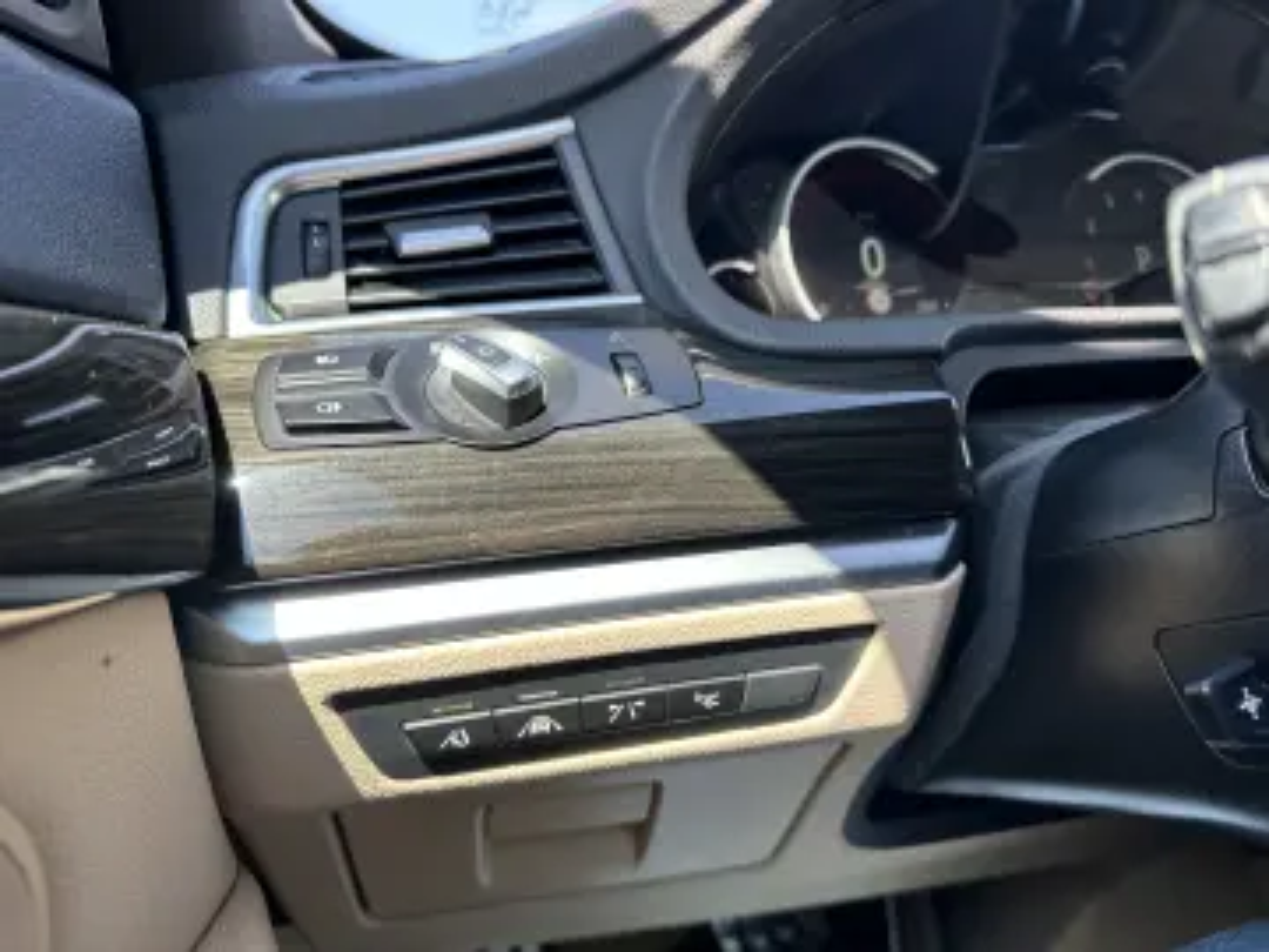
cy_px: 476
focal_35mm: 24
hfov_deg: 71.6
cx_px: 634
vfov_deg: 56.8
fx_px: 880
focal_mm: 6.86
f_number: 1.78
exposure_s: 1/298
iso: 80
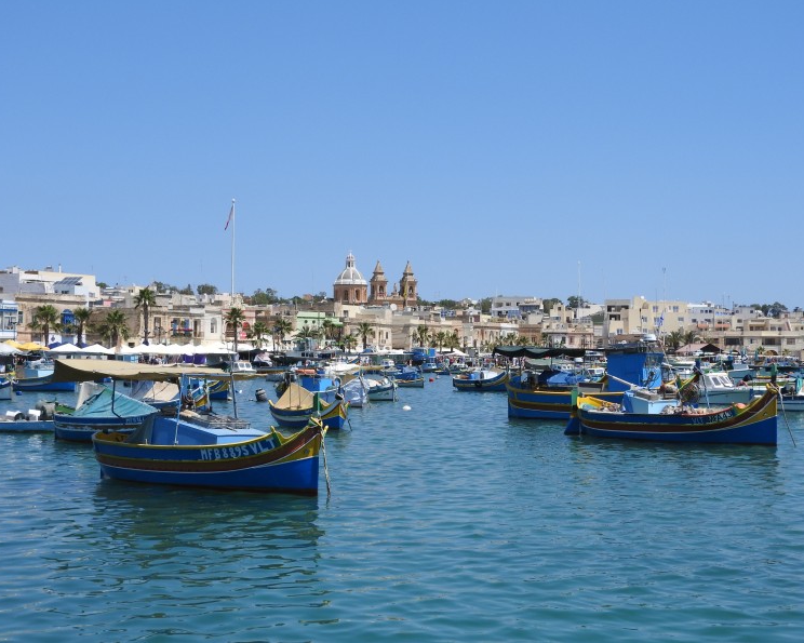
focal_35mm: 63
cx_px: 421
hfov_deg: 30.0
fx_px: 1499
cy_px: 320
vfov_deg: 24.2
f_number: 4.2
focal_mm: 10.7
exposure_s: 1/1250
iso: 100
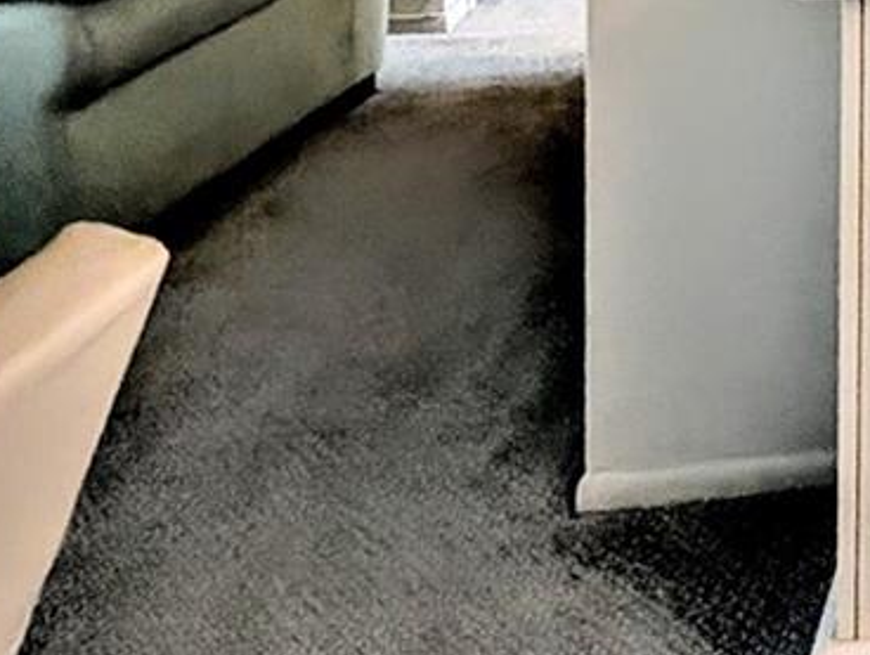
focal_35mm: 52
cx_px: 1359
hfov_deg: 25.6
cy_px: -518
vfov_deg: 20.3
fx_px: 1309
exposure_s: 1/120
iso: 73
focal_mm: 2.02
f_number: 1.7
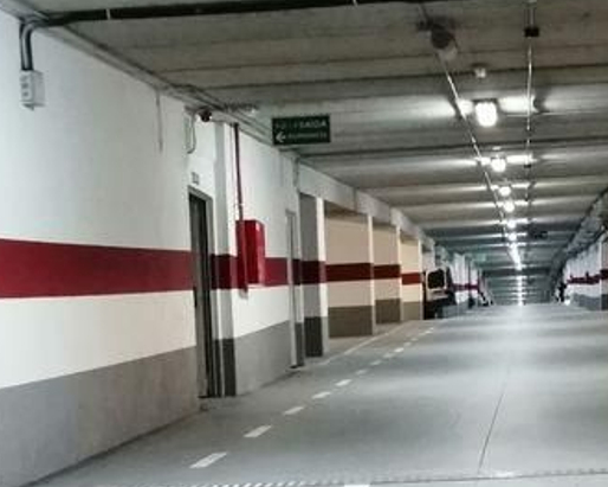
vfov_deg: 18.1
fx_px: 1475
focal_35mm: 82
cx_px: 448
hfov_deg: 23.1
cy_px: 513
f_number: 1.8
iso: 640
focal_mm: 3.96
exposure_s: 1/25
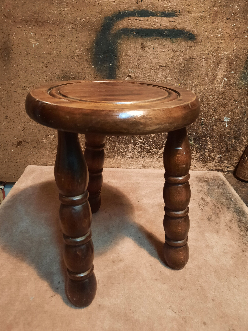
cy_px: 166
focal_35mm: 25
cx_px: 124
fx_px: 239
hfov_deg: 54.9
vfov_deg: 69.4
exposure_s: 1/33
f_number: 2
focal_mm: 4.6
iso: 320
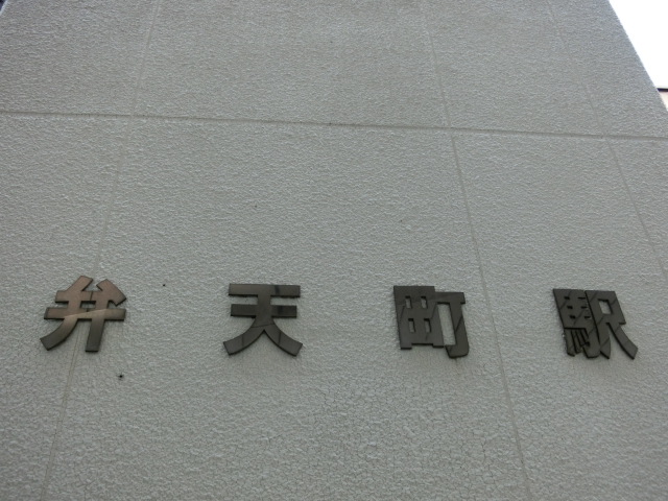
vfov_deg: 36.8
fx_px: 753
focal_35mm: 39
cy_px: 250
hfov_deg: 47.9
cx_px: 334
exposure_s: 1/125
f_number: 4.1
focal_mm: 6.9
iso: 250
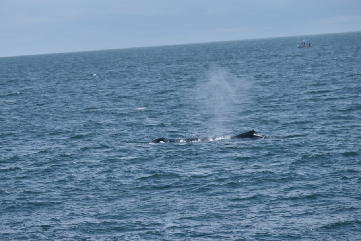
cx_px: 157
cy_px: 108
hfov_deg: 8.9
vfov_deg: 5.9
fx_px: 2326
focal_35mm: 232
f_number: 5.6
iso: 200
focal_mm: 130
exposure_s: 1/1600
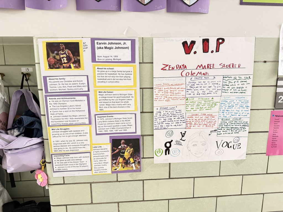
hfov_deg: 71.6
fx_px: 196
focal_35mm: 24
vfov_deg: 56.8
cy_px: 106
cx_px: 142
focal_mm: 6.76
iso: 800
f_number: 1.78
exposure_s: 1/49
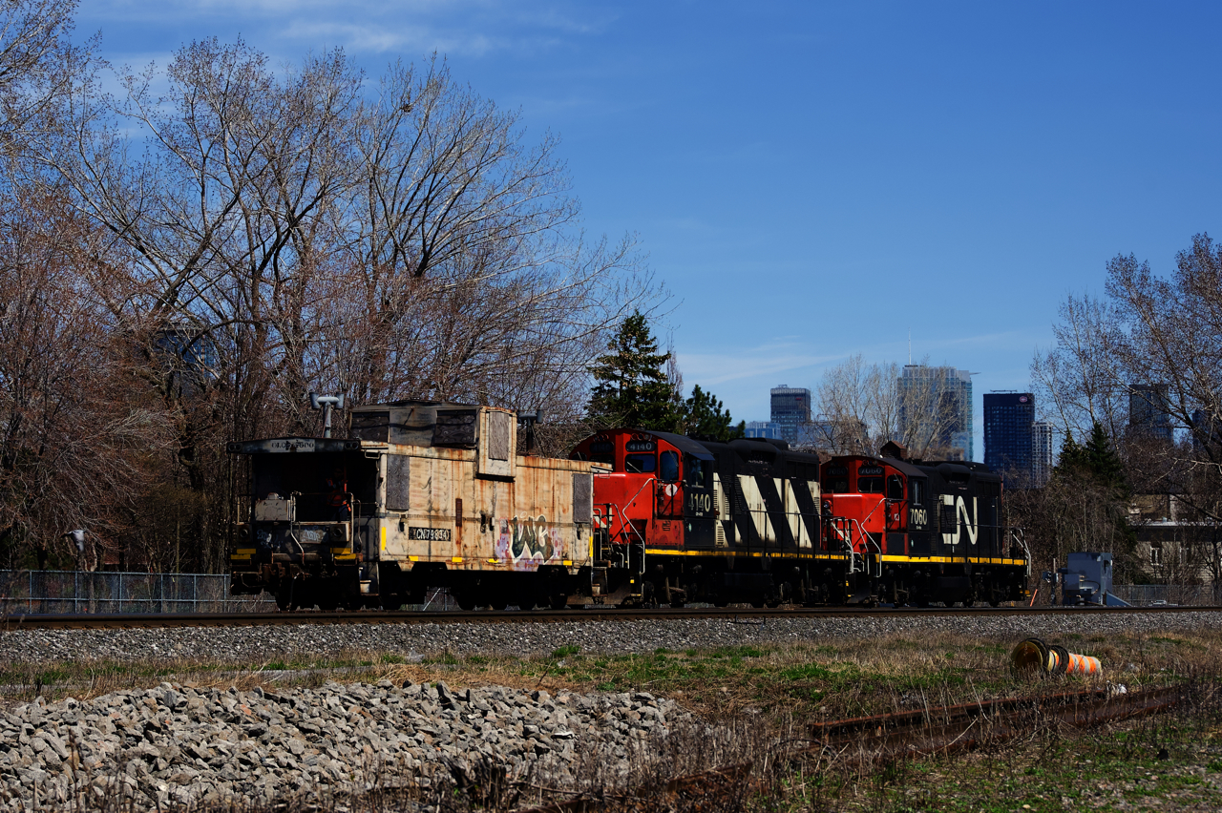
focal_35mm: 74
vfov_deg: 18.4
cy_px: 406
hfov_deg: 27.4
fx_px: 2510
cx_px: 611
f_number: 8
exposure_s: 1/640
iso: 250
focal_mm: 74
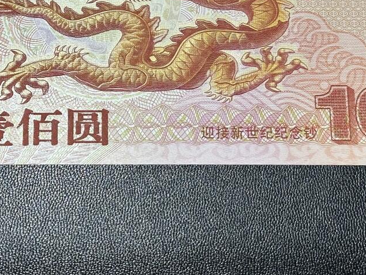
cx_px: 131
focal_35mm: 106
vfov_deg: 13.8
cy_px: 19
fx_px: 1120
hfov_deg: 18.5
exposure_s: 1/50
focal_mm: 6.86
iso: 80
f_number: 1.78
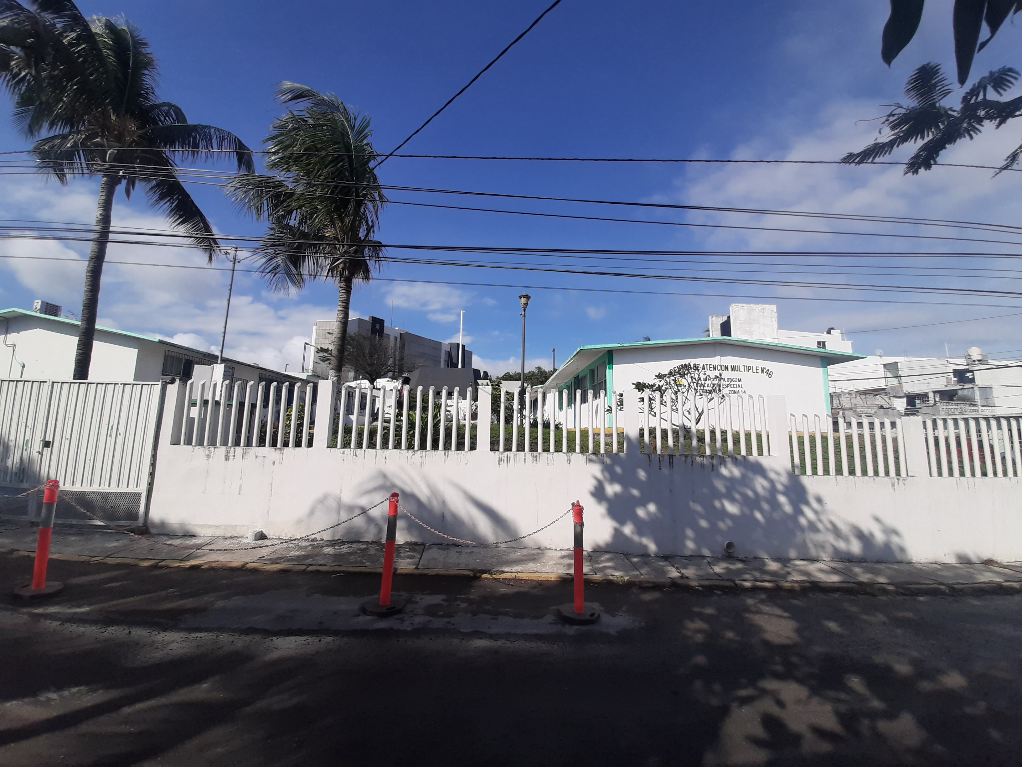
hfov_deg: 106.2
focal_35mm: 13
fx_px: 384
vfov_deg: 89.9
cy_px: 384
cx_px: 511
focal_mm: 1.42
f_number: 2.2
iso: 40
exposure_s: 1/2309
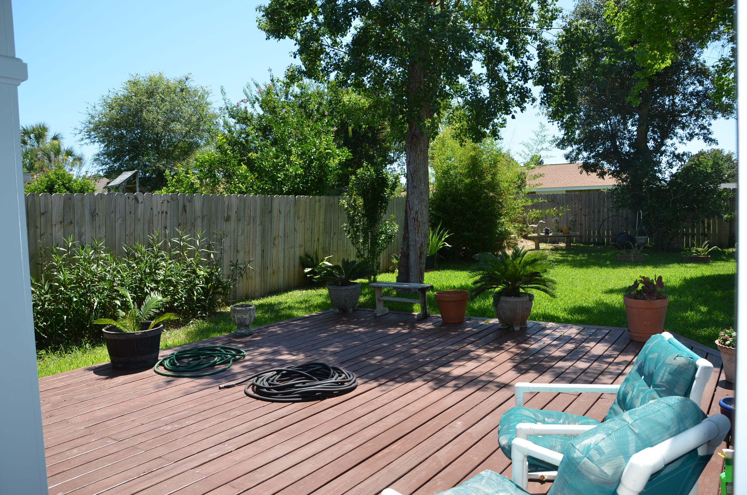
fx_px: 559
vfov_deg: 47.7
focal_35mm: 27
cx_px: 374
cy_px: 248
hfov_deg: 67.5
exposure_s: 1/250
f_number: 6.3
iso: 100
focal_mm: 18
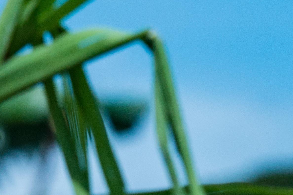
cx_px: 150
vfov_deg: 1.4
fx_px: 7811
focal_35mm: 960
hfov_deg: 2.1
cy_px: 457
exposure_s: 1/800
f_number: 6.3
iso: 500
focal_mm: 155
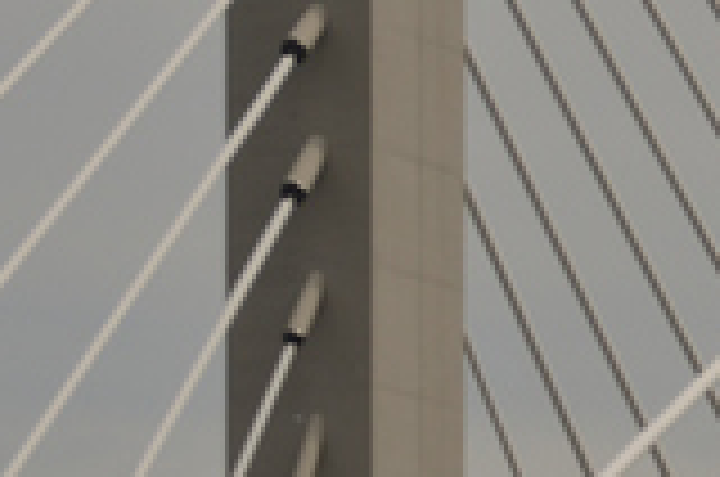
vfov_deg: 2.2
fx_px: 12479
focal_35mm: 625
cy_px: 538
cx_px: 1246
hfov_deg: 3.3
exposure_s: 1/250
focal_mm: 95
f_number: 6.3
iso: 100
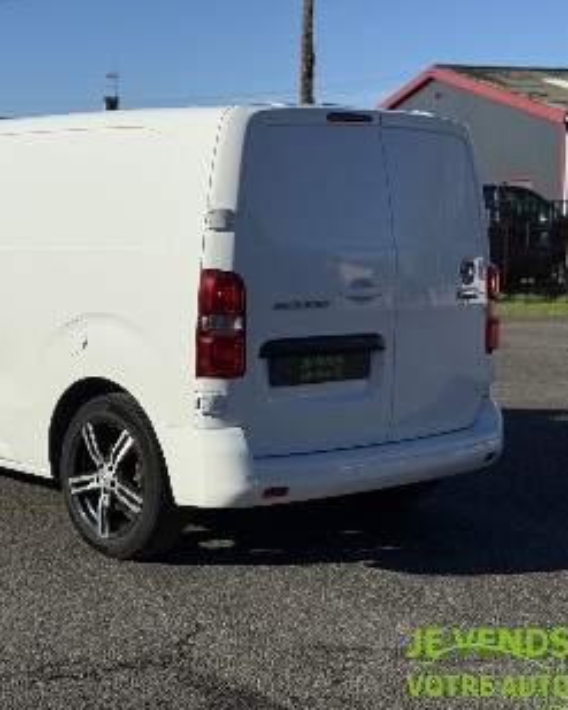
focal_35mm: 63
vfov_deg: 30.0
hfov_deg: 23.8
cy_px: 356
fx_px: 1324
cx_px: 106
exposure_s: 1/11364
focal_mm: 6.76
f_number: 1.78
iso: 64
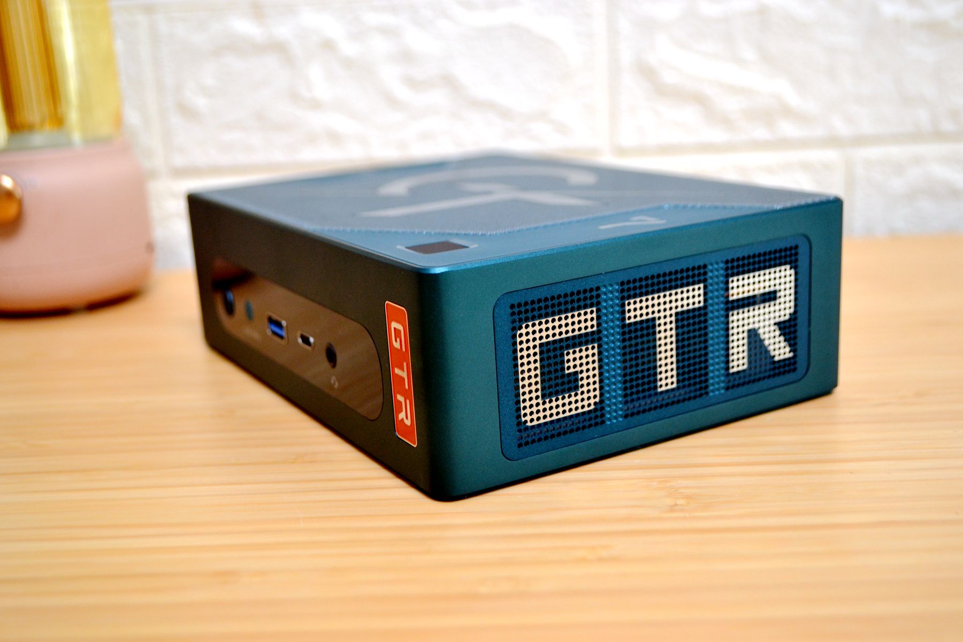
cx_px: 482
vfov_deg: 30.8
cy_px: 321
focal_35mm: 44
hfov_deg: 45.0
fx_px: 1164
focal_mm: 29
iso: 400
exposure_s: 1/25
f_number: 4.5
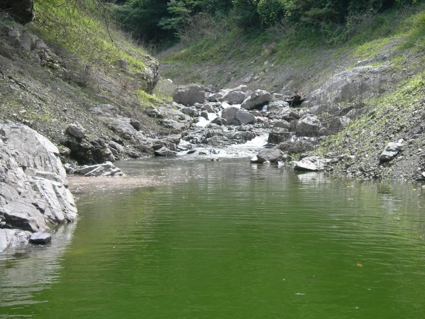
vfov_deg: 20.4
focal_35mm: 72
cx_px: 212
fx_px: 884
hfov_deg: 27.0
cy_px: 160
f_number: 3.7
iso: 50
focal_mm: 14.9
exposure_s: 1/133
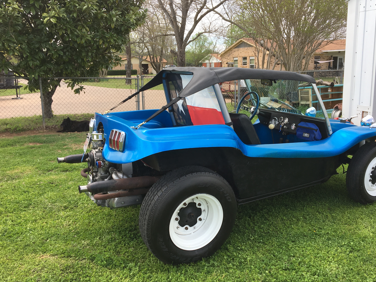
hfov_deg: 53.8
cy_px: 148
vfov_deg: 41.8
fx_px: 369
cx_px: 212
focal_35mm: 34
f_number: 2.2
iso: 25
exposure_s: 1/591
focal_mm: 4.15
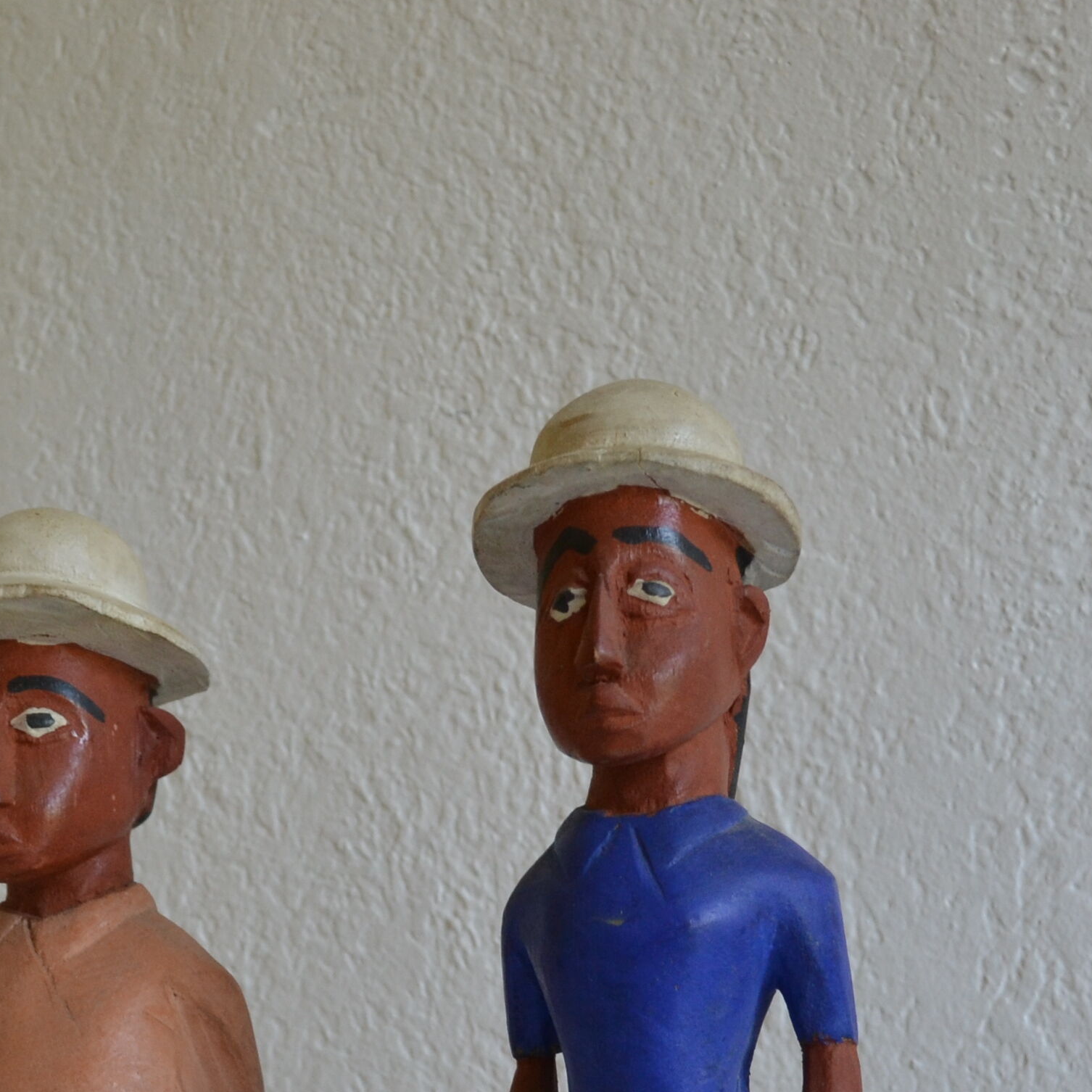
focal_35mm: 78
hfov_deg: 22.2
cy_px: 1047
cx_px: 441
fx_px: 2784
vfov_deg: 21.5
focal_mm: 20
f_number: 3.8
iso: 400
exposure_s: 1/40
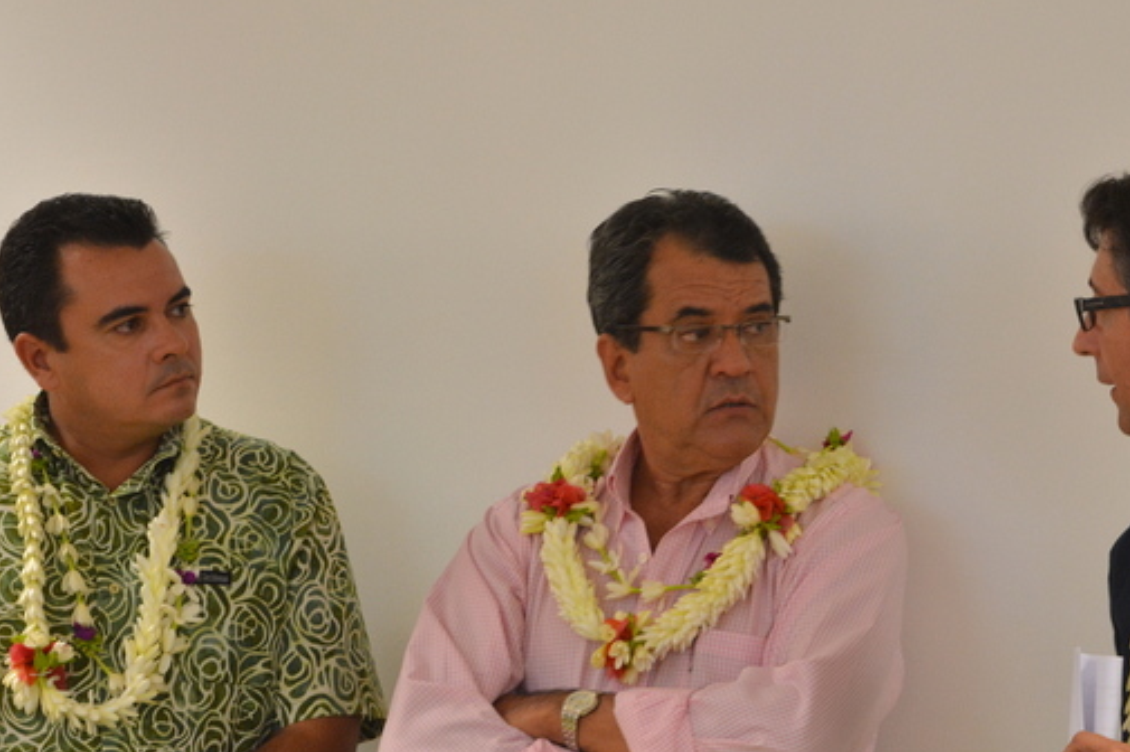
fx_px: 3282
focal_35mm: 105
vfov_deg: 13.1
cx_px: 669
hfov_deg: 19.5
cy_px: 420
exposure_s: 1/30
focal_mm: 55
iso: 900
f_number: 5.6
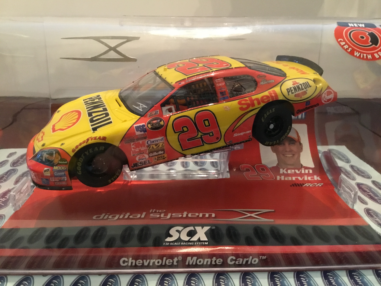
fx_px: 341
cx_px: 190
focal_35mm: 31
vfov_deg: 45.4
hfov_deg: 58.4
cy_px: 143
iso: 320
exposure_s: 1/15
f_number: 2.4
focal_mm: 3.3
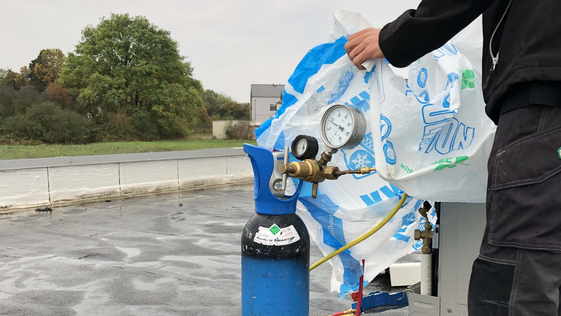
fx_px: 610
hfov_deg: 49.4
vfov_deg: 28.5
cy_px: 244
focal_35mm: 41
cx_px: 282
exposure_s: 1/129
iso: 20
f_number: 1.8
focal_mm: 3.99
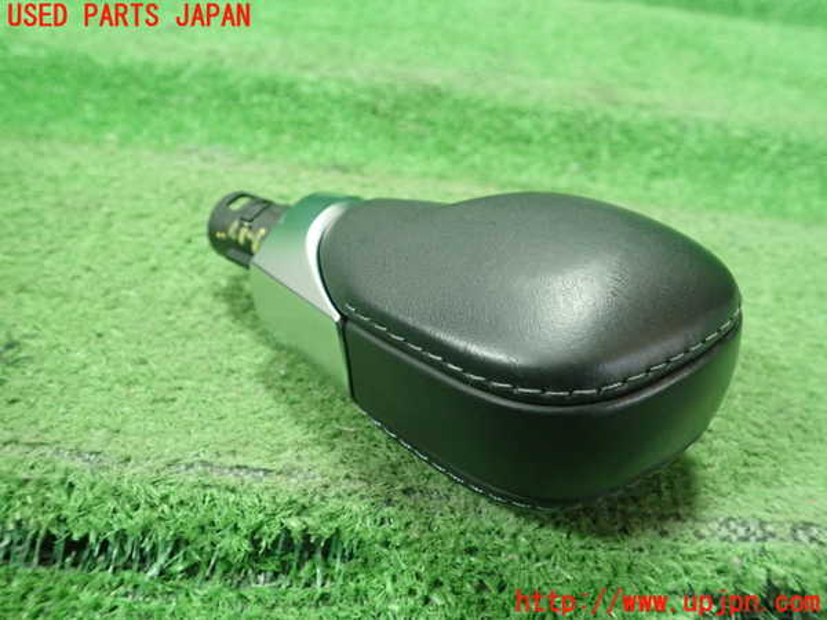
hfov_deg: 60.0
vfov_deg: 46.8
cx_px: 414
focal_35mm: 30
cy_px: 310
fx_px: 717
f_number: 2.3
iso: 640
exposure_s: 1/125
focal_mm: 5.5
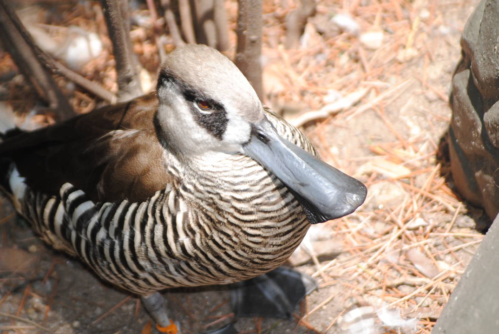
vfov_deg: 6.0
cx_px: 184
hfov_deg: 9.0
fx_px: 3164
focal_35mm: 228
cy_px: 169
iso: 100
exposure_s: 1/200
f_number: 4.8
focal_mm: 102
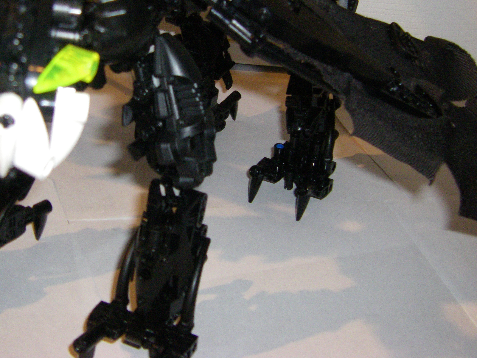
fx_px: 772
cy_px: 112
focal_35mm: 56
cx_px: 186
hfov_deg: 34.2
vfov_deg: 25.9
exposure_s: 1/50
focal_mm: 6.3
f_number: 3.5
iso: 500
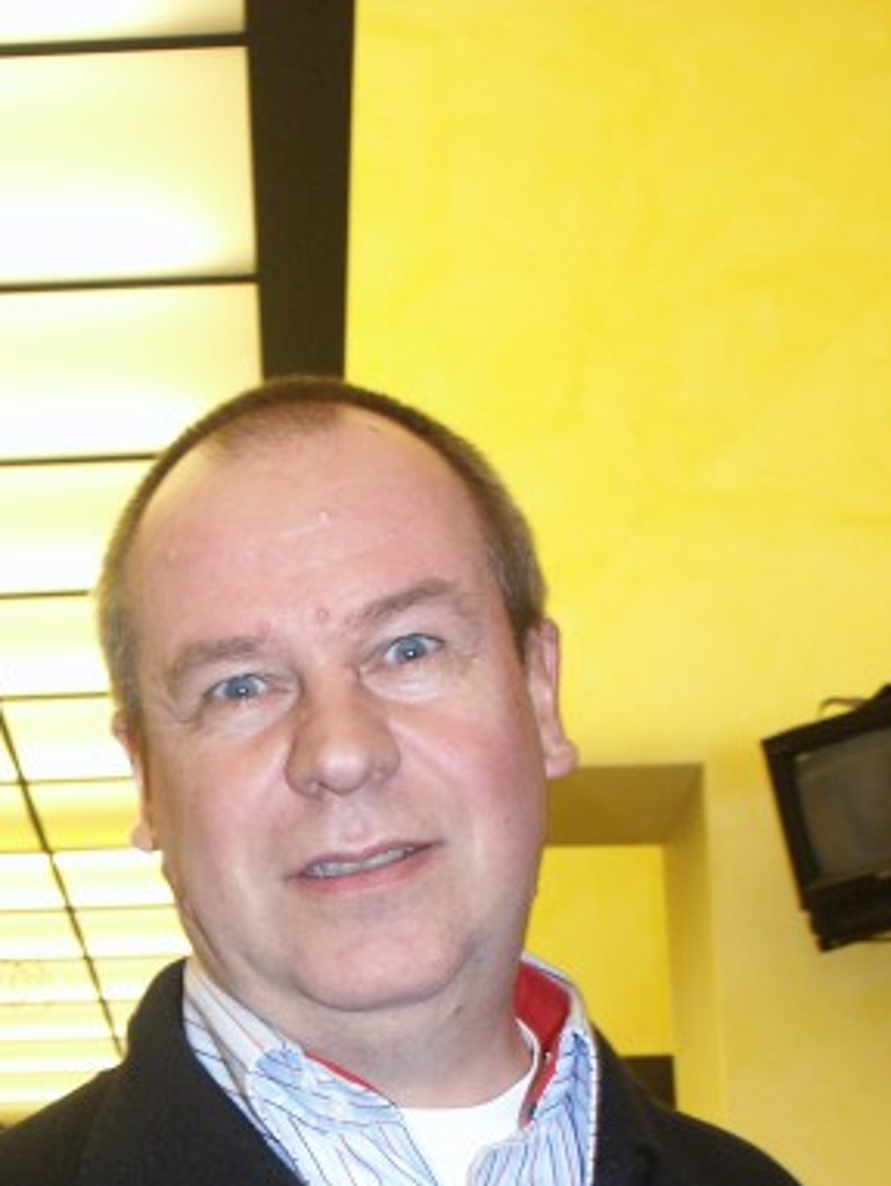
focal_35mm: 77
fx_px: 2640
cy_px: 984
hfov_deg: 19.0
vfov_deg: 24.8
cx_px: 189
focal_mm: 11.87
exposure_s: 1/45
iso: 200
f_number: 3.5
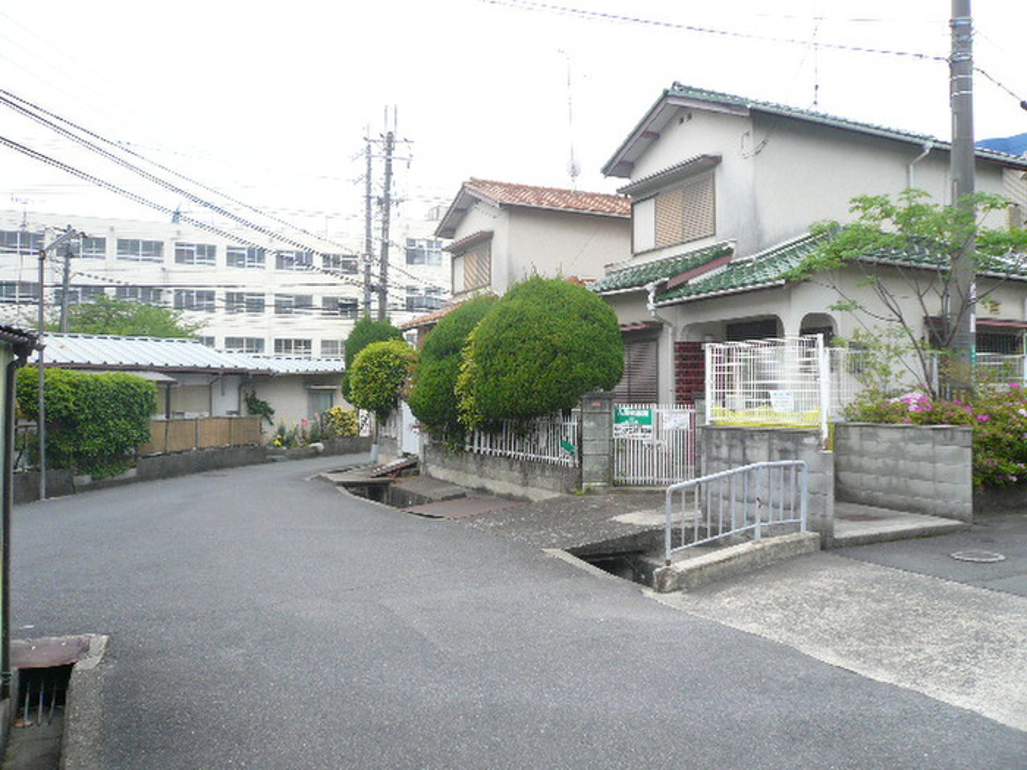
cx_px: 514
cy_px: 385
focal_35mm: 28
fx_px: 831
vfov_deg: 49.7
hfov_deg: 63.4
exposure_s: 1/400
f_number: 2.8
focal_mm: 4.6
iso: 100
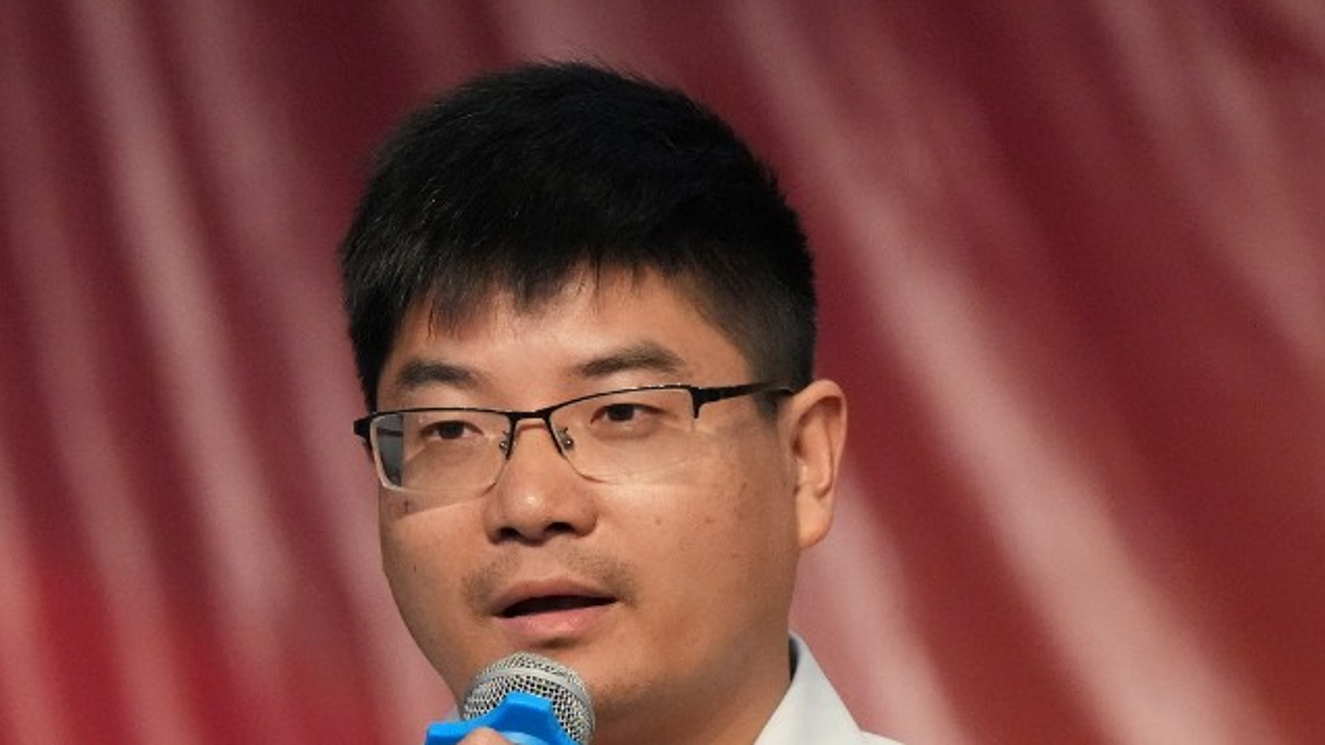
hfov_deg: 2.5
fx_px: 30771
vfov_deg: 1.4
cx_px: 417
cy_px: 889
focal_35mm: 876
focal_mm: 333
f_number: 6.3
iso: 8000
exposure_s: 1/250
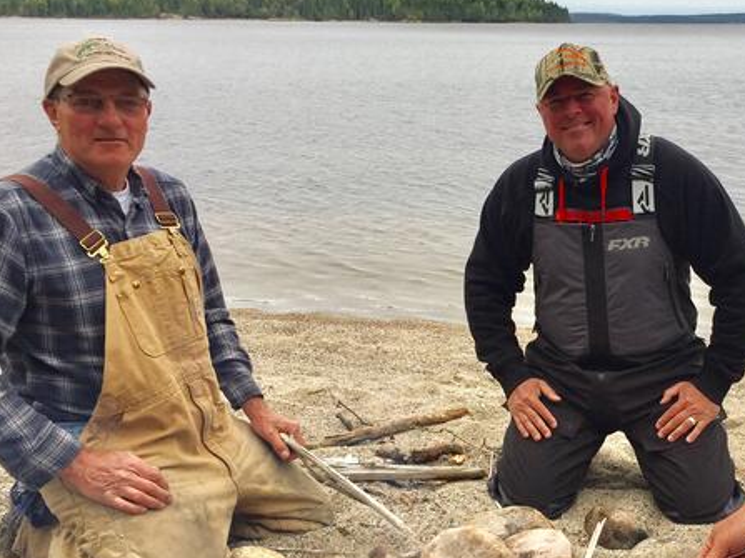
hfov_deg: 38.6
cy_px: 317
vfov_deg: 30.2
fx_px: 1033
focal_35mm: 48
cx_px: 558
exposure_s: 1/507
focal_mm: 4.15
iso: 32
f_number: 2.2
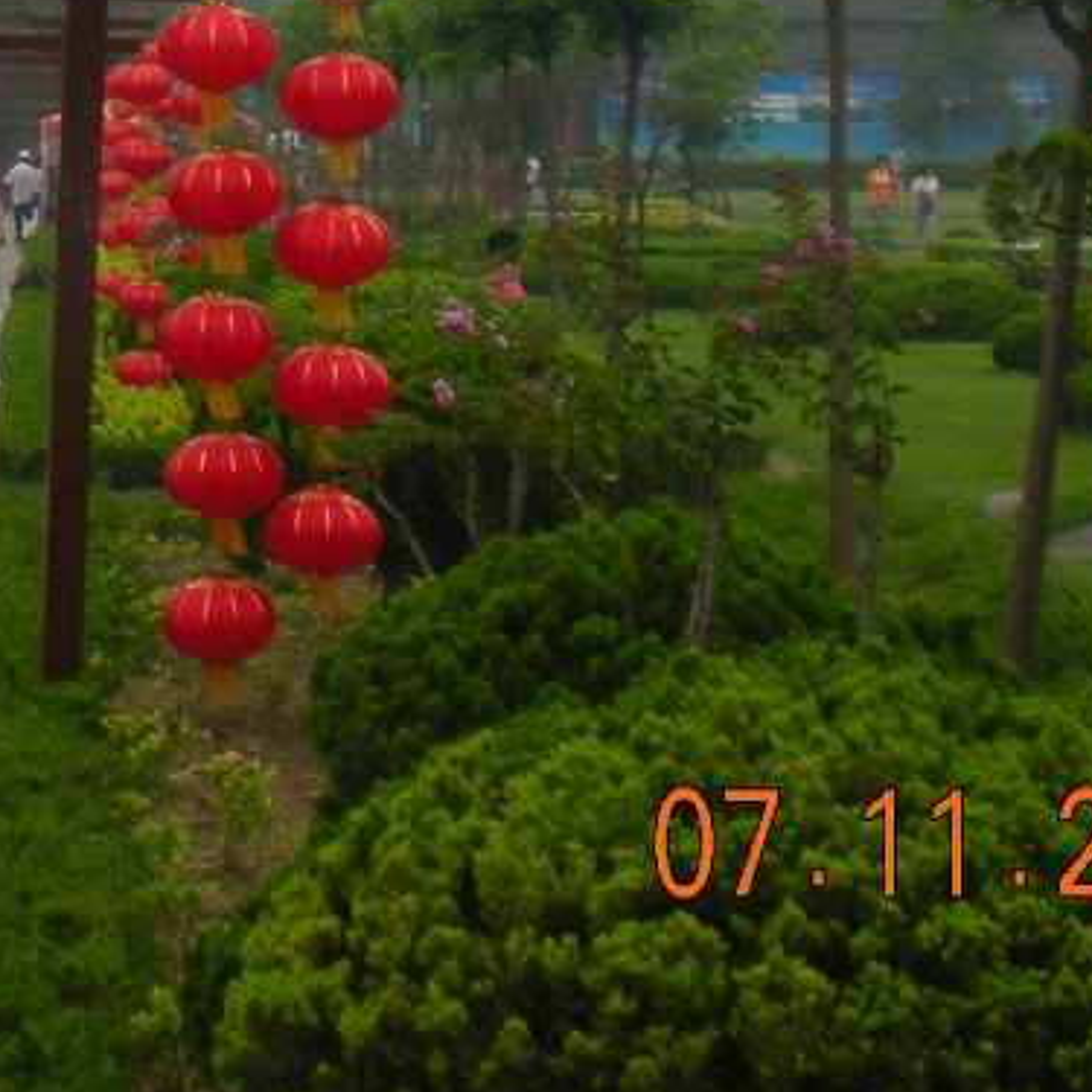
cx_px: -597
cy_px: -453
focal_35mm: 184
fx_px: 6567
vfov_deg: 9.3
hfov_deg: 9.2
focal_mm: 9.1
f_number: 4.4
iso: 88
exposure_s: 1/500
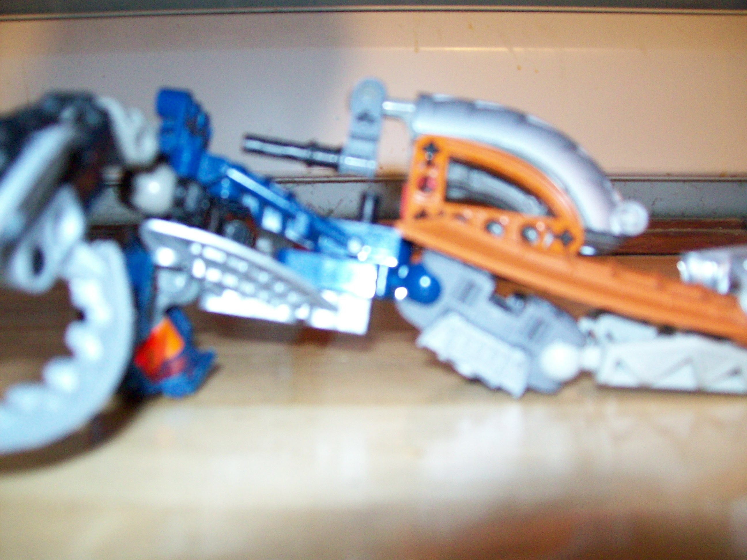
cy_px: 280
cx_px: 374
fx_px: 777
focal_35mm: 36
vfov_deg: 39.7
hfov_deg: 51.4
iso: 200
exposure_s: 1/2
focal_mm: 6
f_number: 2.7
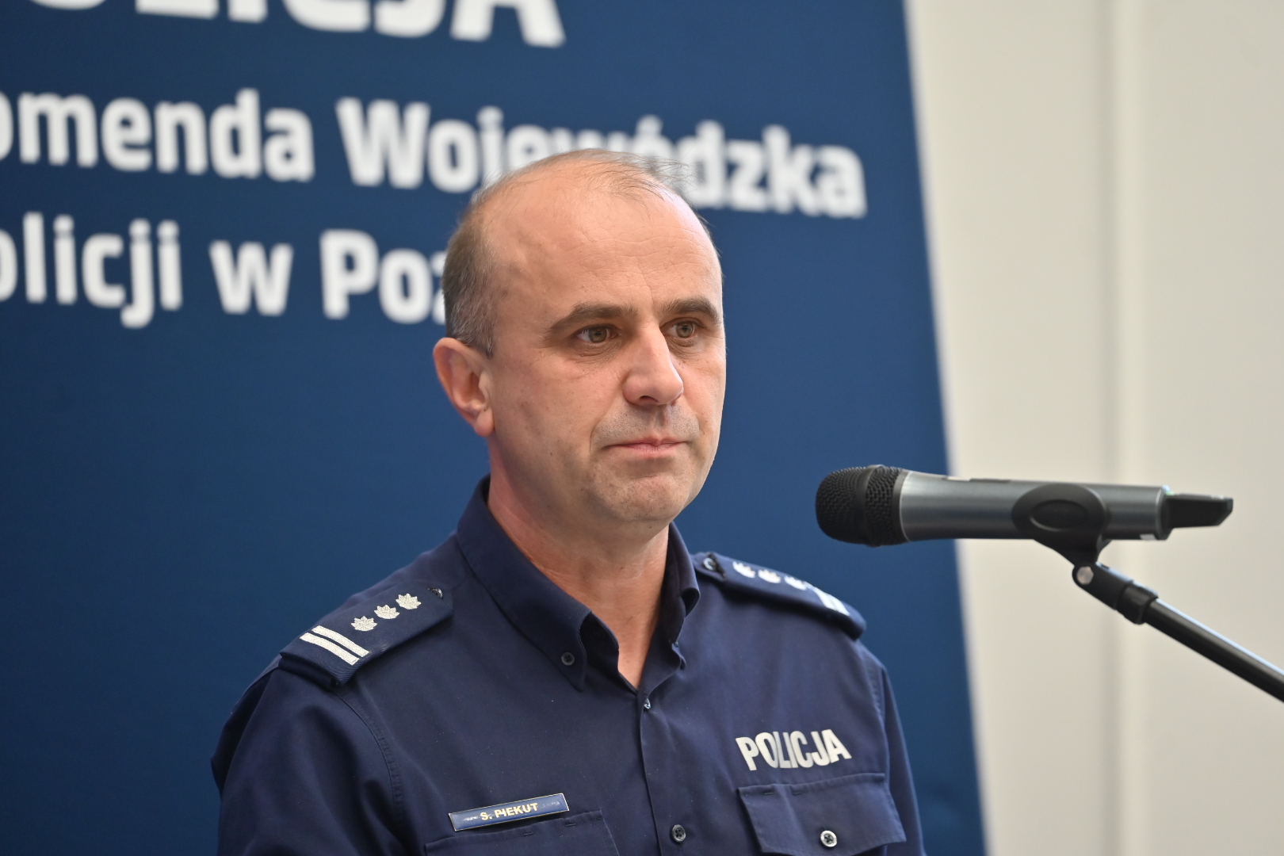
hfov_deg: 11.4
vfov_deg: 7.6
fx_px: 6419
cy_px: 428
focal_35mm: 180
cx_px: 642
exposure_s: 1/400
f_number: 2.8
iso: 1250
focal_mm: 180
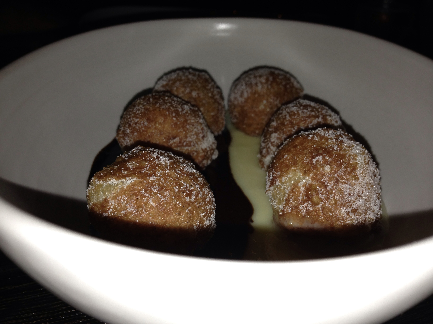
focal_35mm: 33
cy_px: 162
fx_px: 413
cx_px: 216
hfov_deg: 55.4
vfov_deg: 42.9
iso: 50
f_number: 2.4
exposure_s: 1/155
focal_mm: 4.13
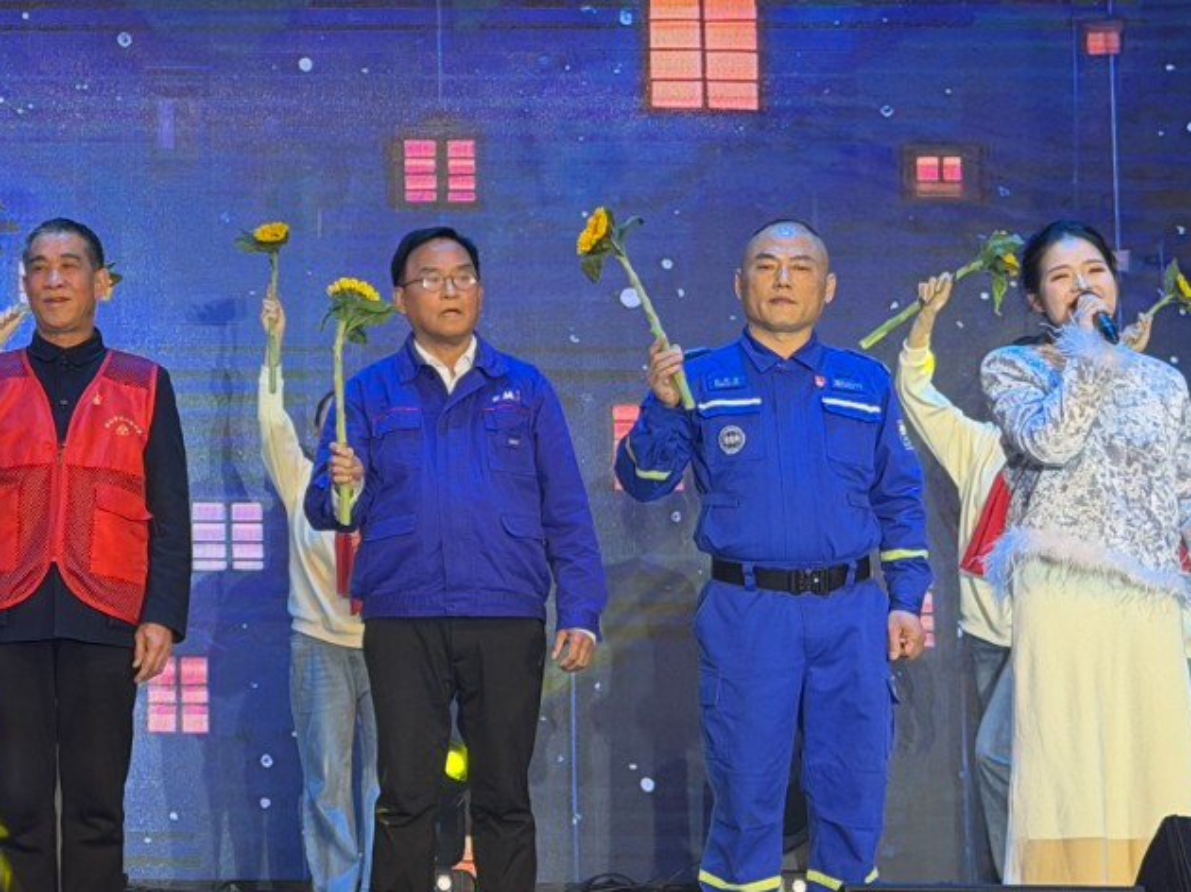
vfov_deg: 12.1
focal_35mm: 122
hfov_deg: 15.6
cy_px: 242
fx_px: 4196
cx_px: -180
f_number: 1.78
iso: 80
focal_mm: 6.76
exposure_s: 1/244
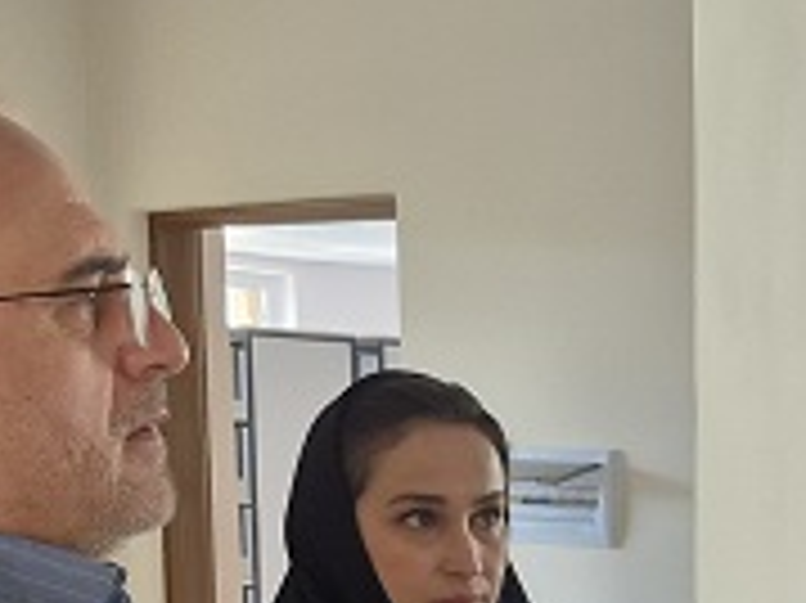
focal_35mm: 99
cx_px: 1009
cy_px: 855
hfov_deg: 18.6
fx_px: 2304
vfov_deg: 14.1
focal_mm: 5.4
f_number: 1.8
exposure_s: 1/180
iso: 160
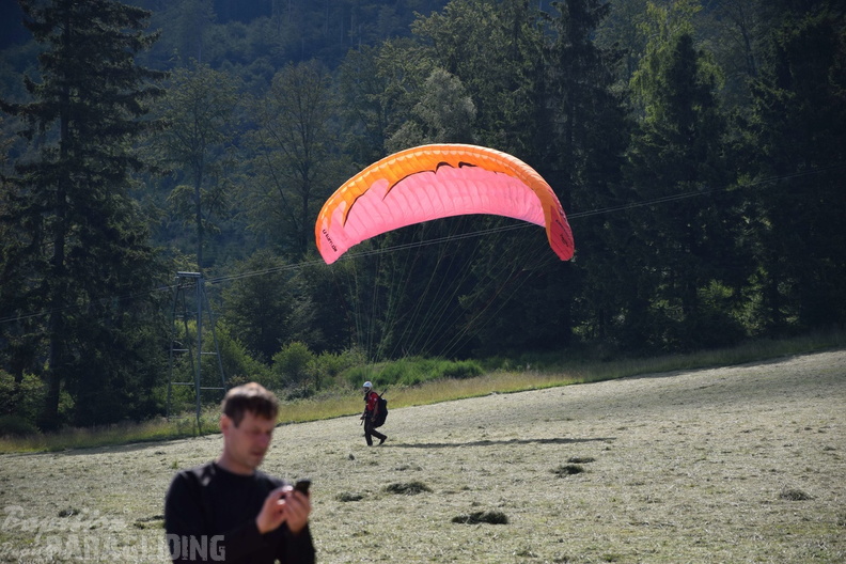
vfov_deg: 8.7
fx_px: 3701
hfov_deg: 13.0
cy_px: 282
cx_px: 423
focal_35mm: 158
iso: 400
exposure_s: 1/1600
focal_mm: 105
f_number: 6.3
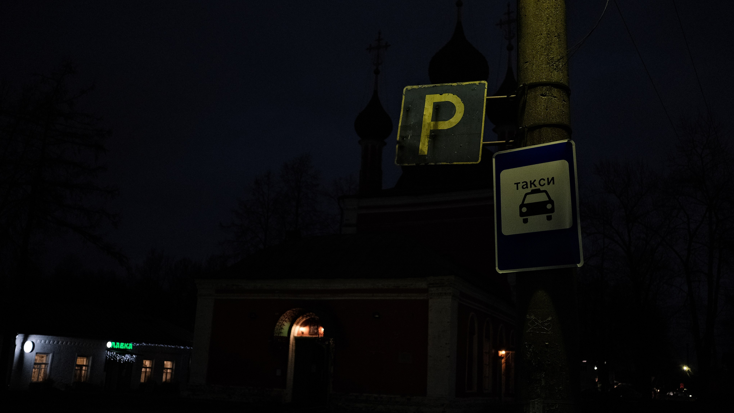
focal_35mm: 37
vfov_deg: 32.0
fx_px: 720
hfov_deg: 54.0
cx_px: 369
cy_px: 200
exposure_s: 1/125
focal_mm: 23
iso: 1600
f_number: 2
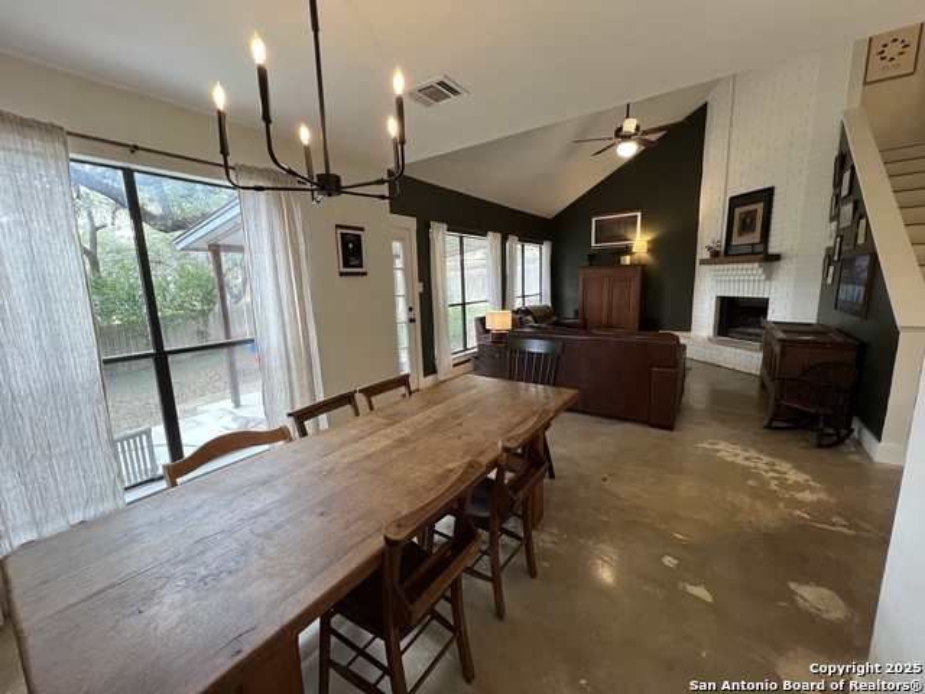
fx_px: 347
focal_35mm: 13
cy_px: 347
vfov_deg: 89.9
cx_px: 462
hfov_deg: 106.2
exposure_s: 1/60
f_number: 1.8
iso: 160
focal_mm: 1.57
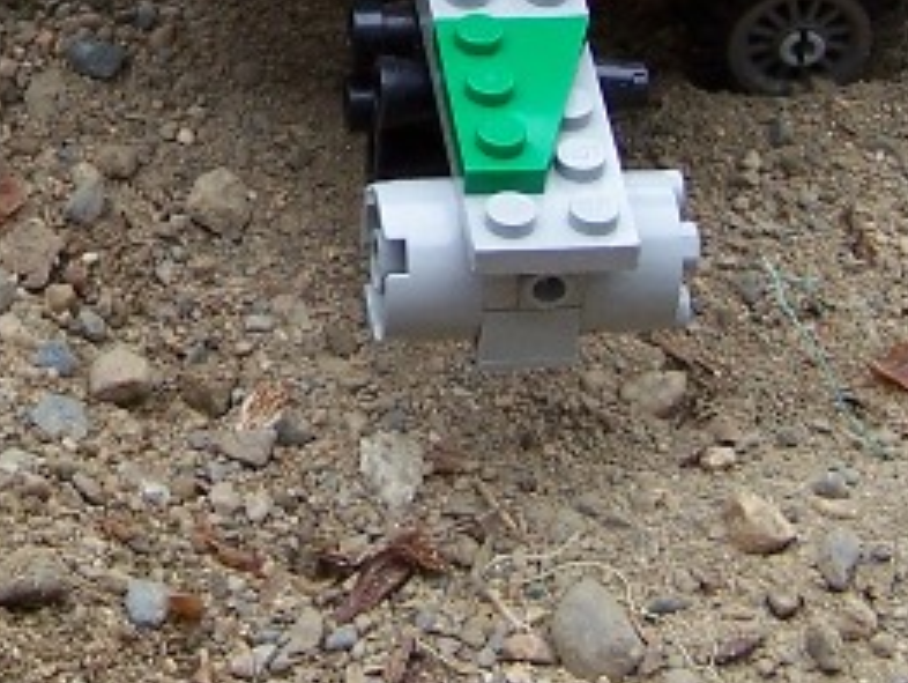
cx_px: 69
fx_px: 3676
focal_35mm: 140
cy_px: -140
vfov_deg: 10.4
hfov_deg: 13.9
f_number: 2.8
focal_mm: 6.3
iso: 80
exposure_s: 1/250
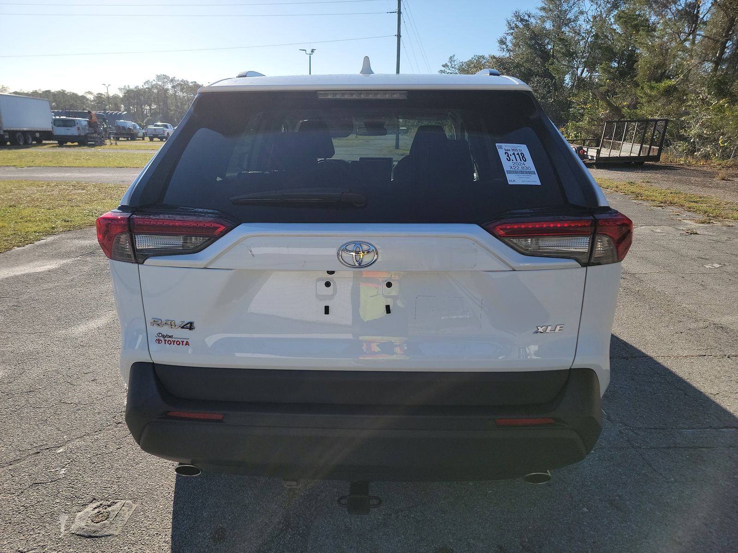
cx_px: 369
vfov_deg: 56.8
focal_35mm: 24
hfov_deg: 71.6
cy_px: 276
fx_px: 512
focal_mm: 6.7
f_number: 1.8
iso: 50
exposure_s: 1/965
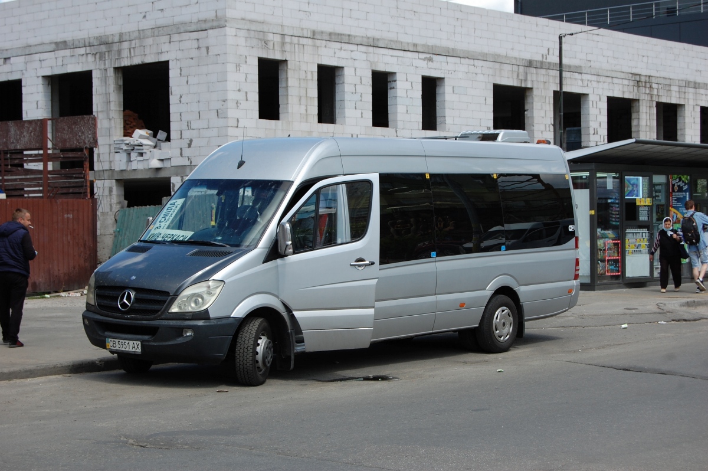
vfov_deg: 18.2
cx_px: 354
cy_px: 236
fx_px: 1474
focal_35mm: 75
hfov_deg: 27.0
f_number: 8
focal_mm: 50
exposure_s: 1/250
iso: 200
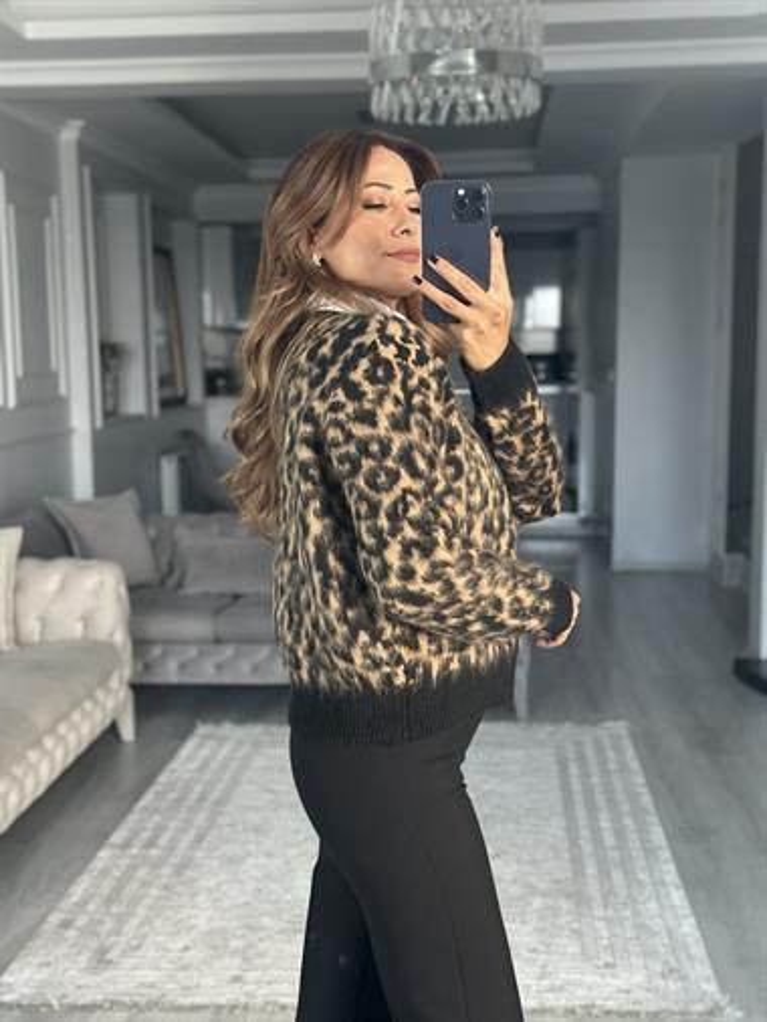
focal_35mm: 48
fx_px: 1417
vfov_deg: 39.6
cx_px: 384
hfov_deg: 30.3
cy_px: 511
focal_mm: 6.86
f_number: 1.78
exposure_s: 1/150
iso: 100
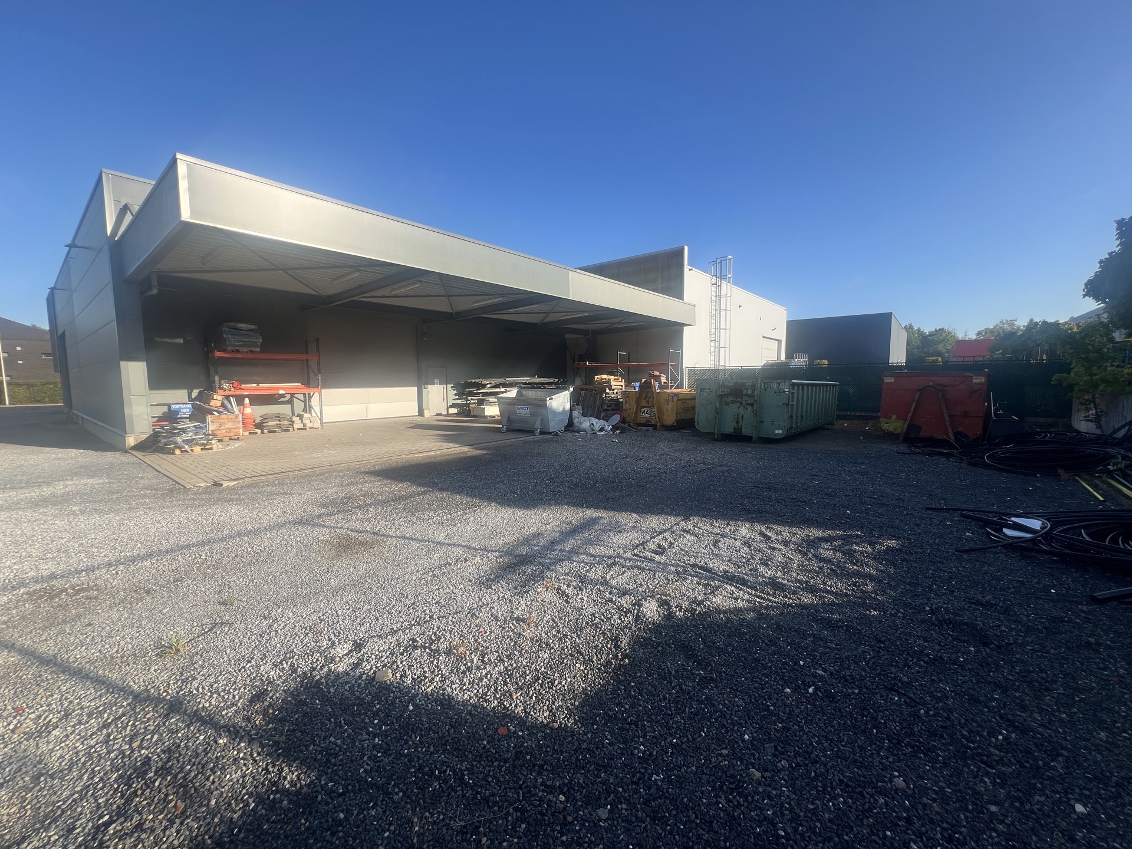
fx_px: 425
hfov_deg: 106.2
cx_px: 566
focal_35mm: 13
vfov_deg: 89.9
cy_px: 424
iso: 32
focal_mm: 1.57
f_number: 1.8
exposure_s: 1/657
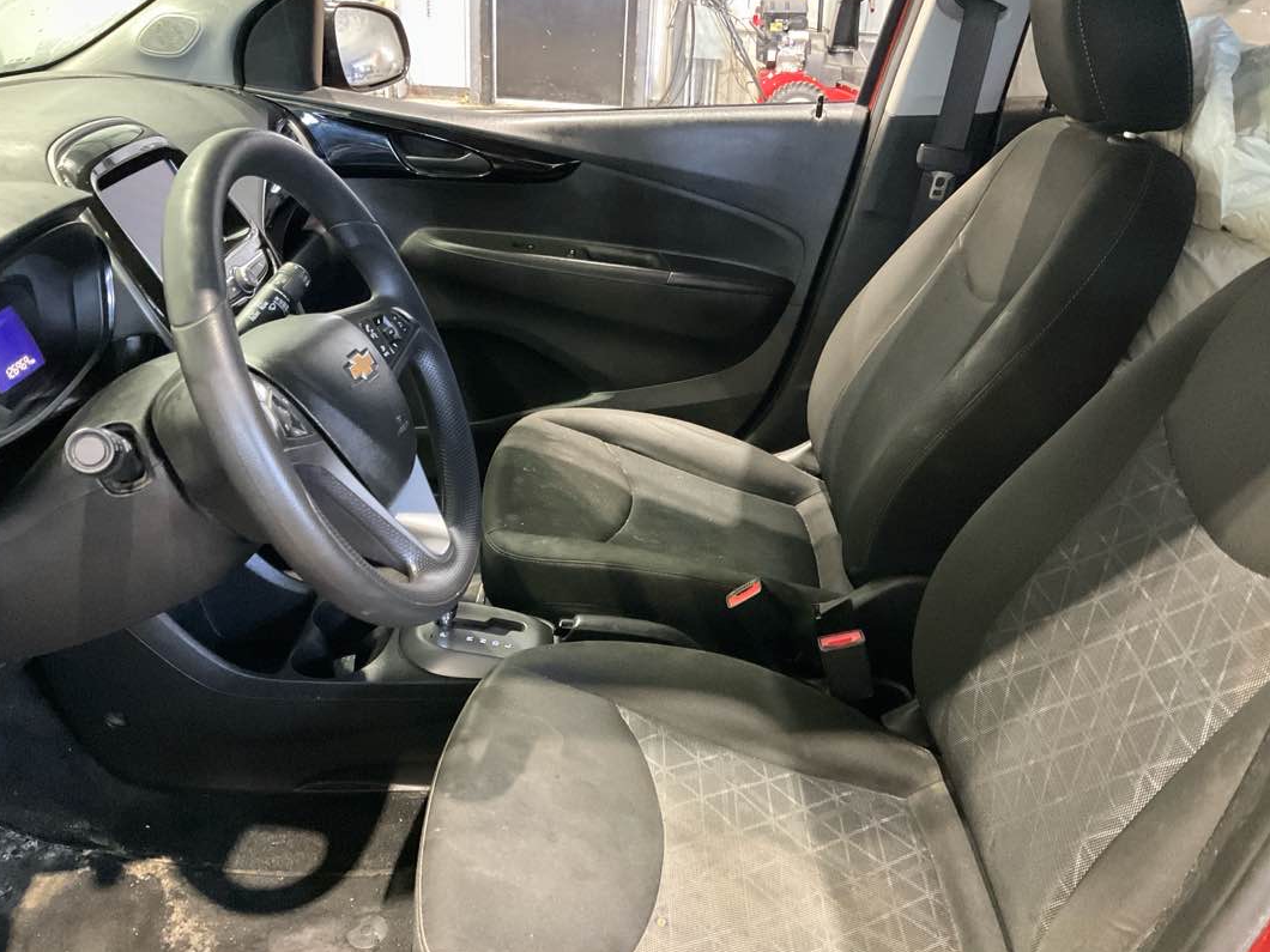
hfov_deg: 58.3
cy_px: 459
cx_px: 646
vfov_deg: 45.4
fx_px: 1137
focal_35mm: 31
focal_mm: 3
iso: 500
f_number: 1.8
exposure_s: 1/30
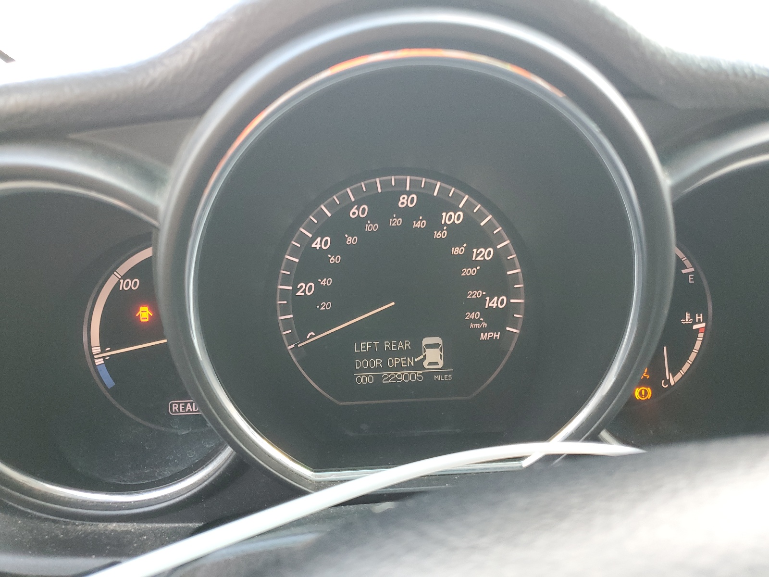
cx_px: 384
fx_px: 578
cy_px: 288
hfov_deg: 67.3
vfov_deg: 53.1
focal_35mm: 26
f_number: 1.5
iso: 94
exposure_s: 1/50
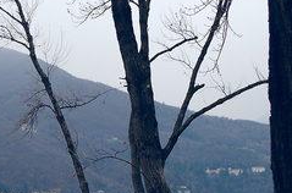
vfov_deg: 13.8
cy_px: 167
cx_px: -55
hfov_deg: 19.7
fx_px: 793
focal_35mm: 98
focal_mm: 26.25
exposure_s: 1/100
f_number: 5.6
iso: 200
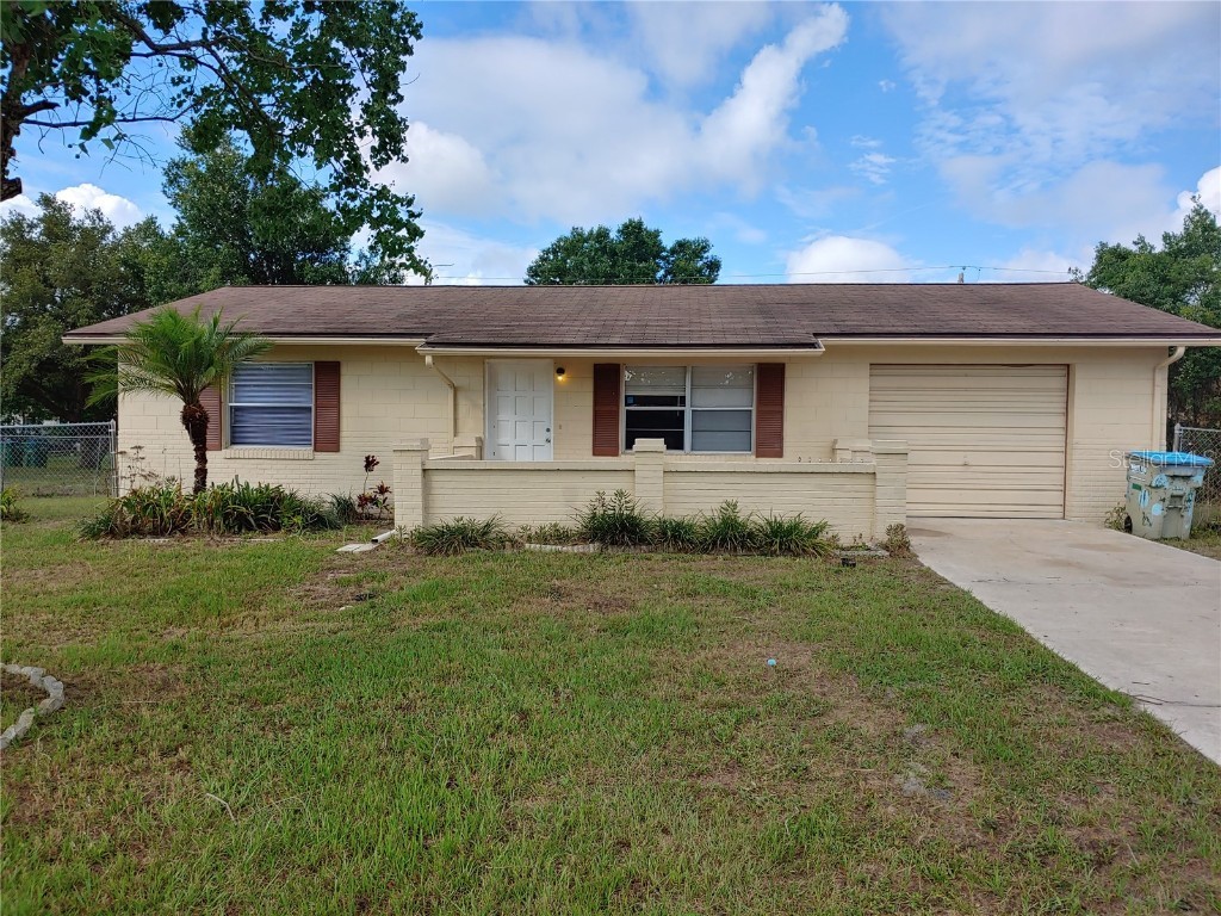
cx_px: 610
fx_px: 882
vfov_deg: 54.9
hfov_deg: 69.4
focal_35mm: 25
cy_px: 458
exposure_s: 1/1852
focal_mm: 4.23
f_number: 1.5
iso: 50
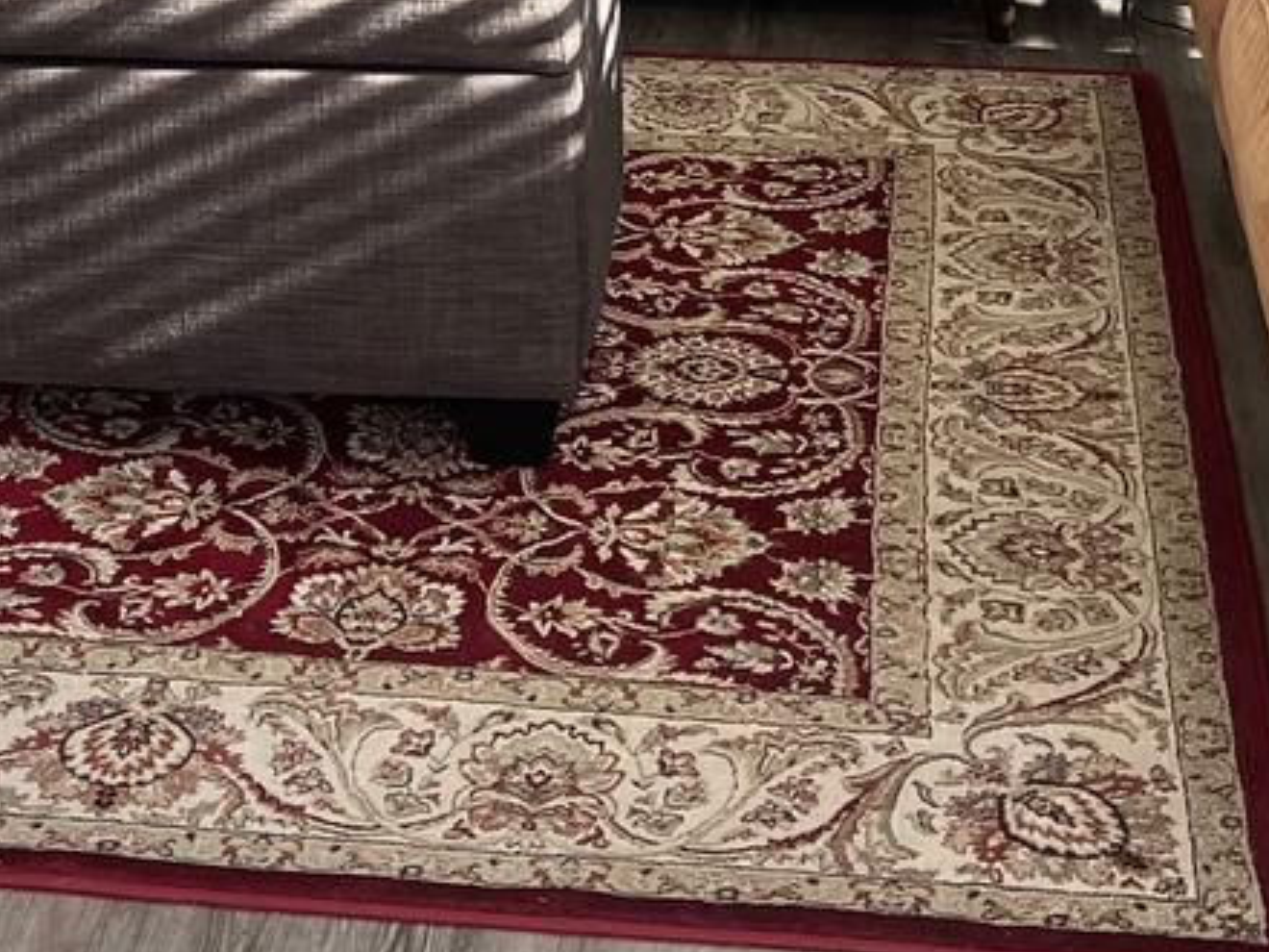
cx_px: 496
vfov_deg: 15.8
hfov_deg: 23.0
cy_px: -508
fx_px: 3116
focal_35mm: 85
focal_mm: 5.7
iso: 64
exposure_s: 1/120
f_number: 1.5
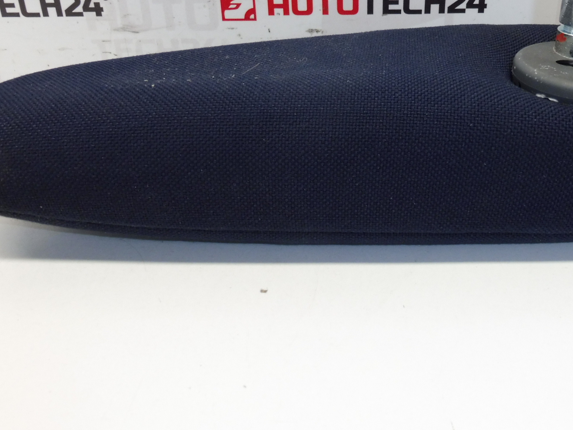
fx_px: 612
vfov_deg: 38.3
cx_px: 354
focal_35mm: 37
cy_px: 147
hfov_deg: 49.7
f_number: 4
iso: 200
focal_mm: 4.3
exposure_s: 1/60
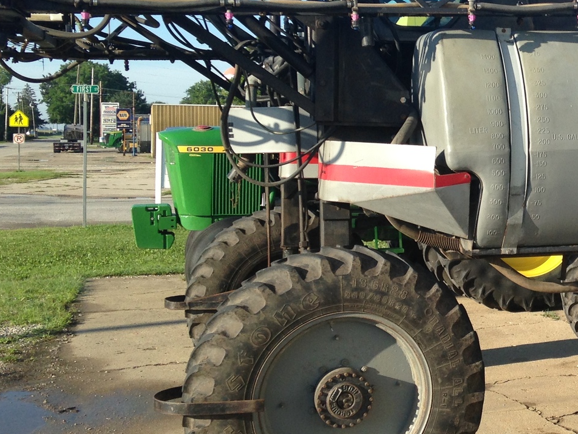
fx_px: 1186
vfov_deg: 20.6
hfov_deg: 26.0
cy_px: 145
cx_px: 576
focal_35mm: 71
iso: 50
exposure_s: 1/786
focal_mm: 4.12
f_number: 2.4
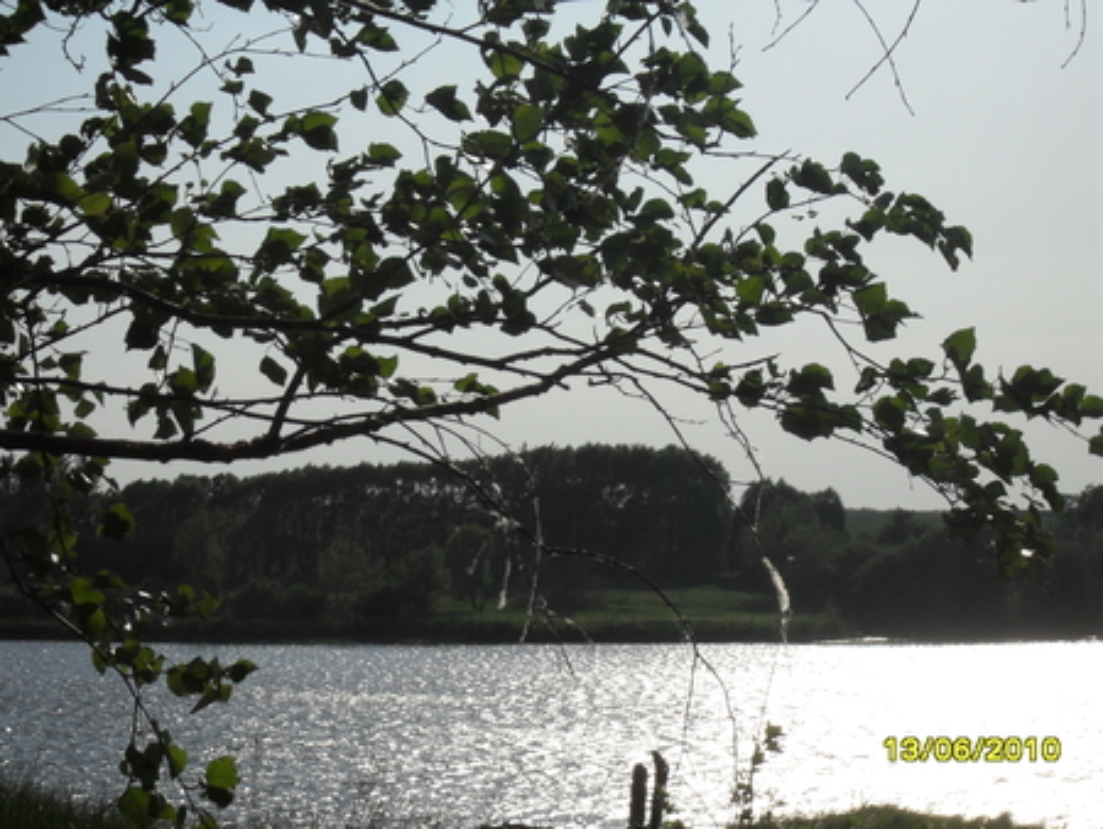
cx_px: 552
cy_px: 414
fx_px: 3634
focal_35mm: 114
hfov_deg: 17.3
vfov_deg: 13.0
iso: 80
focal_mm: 18.9
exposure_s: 1/250
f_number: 15.2
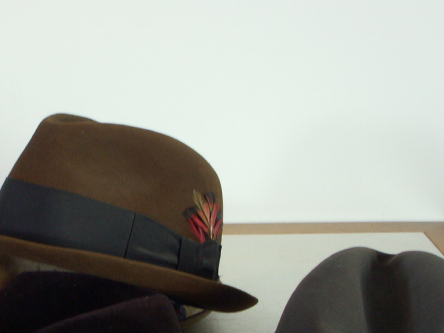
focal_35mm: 75
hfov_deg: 25.6
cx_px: 91
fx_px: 962
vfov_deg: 19.3
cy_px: 299
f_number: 7.1
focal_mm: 9.11
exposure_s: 1/8
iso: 100
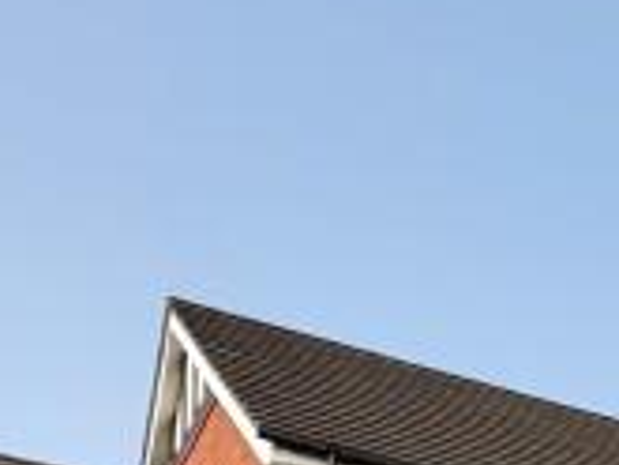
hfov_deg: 19.6
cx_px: 927
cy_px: 1028
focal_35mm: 87
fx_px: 1557
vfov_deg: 13.6
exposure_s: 1/770
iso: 25
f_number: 2.2
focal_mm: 2.22
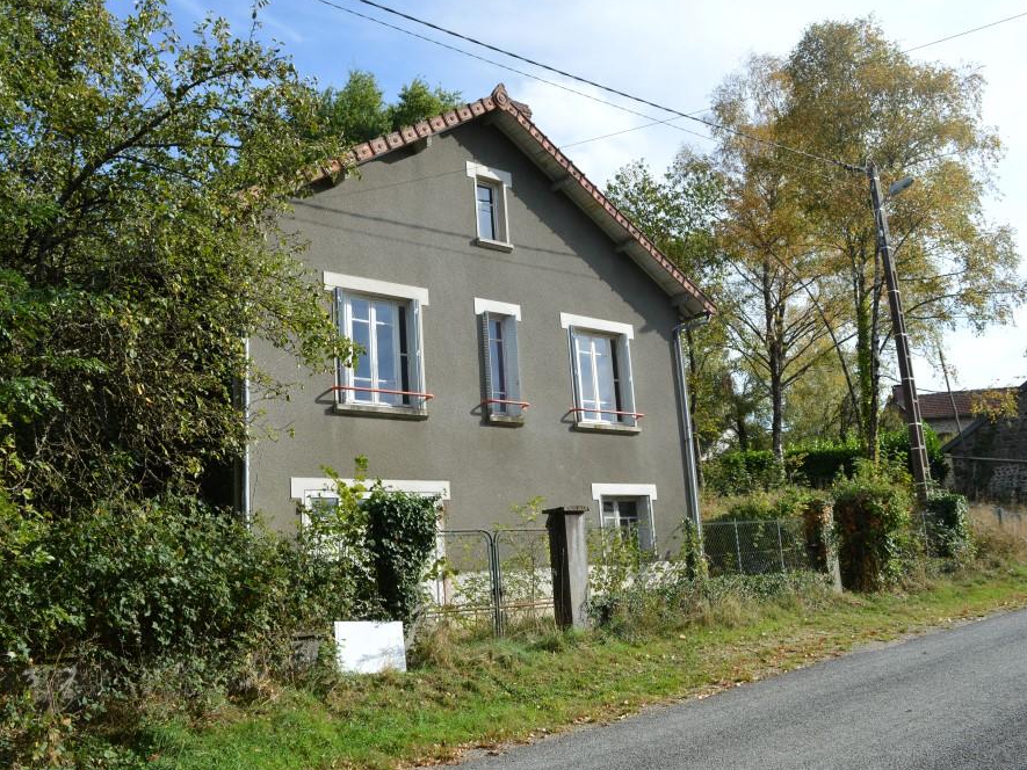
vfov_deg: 46.8
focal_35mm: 30
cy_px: 381
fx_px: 890
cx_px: 499
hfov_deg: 59.9
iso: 100
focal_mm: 18
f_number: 8
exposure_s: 1/250
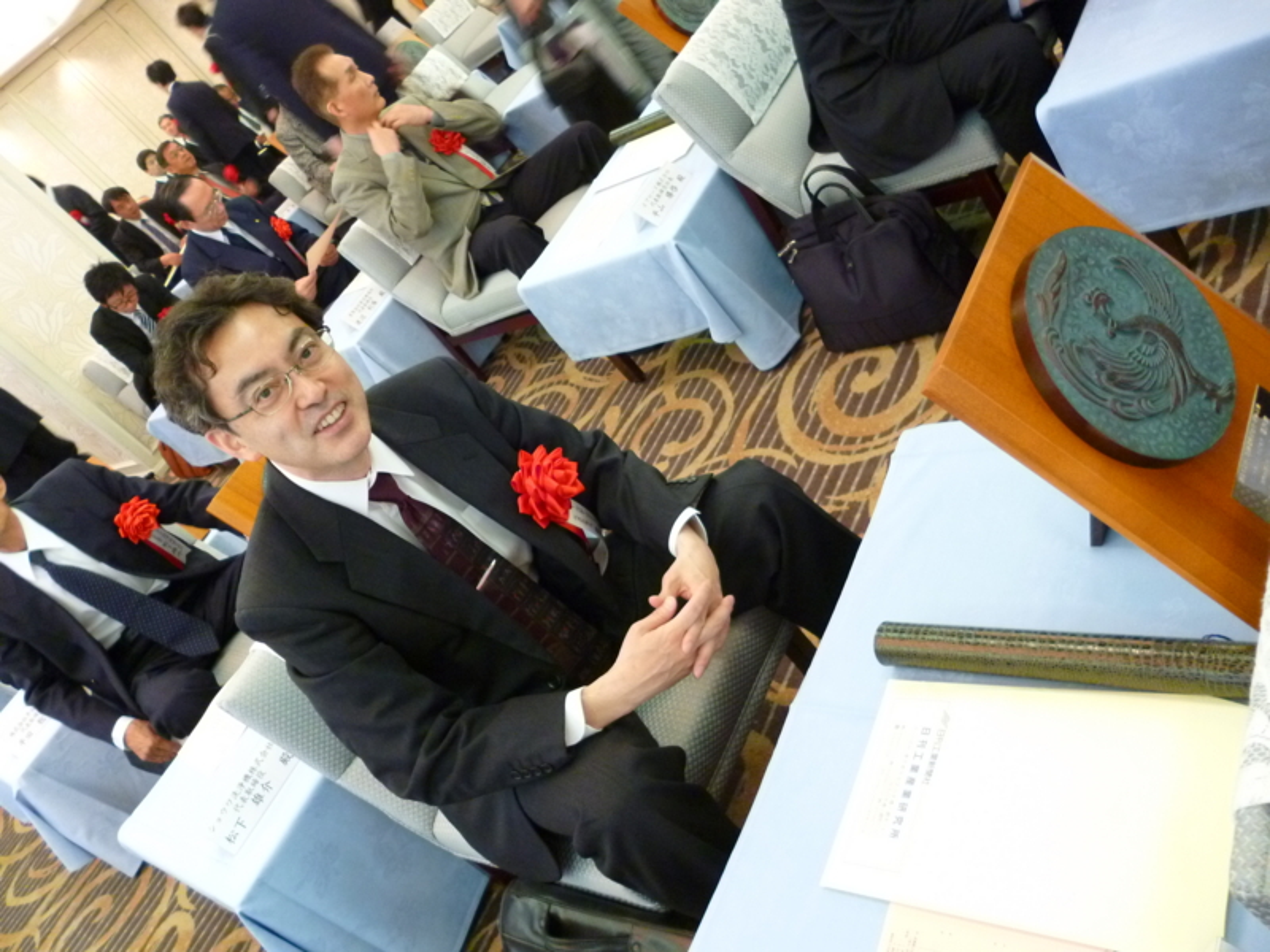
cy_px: 476
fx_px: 1027
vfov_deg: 49.7
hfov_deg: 63.4
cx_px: 635
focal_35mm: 28
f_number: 3.1
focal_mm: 5
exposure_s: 1/13
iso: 400
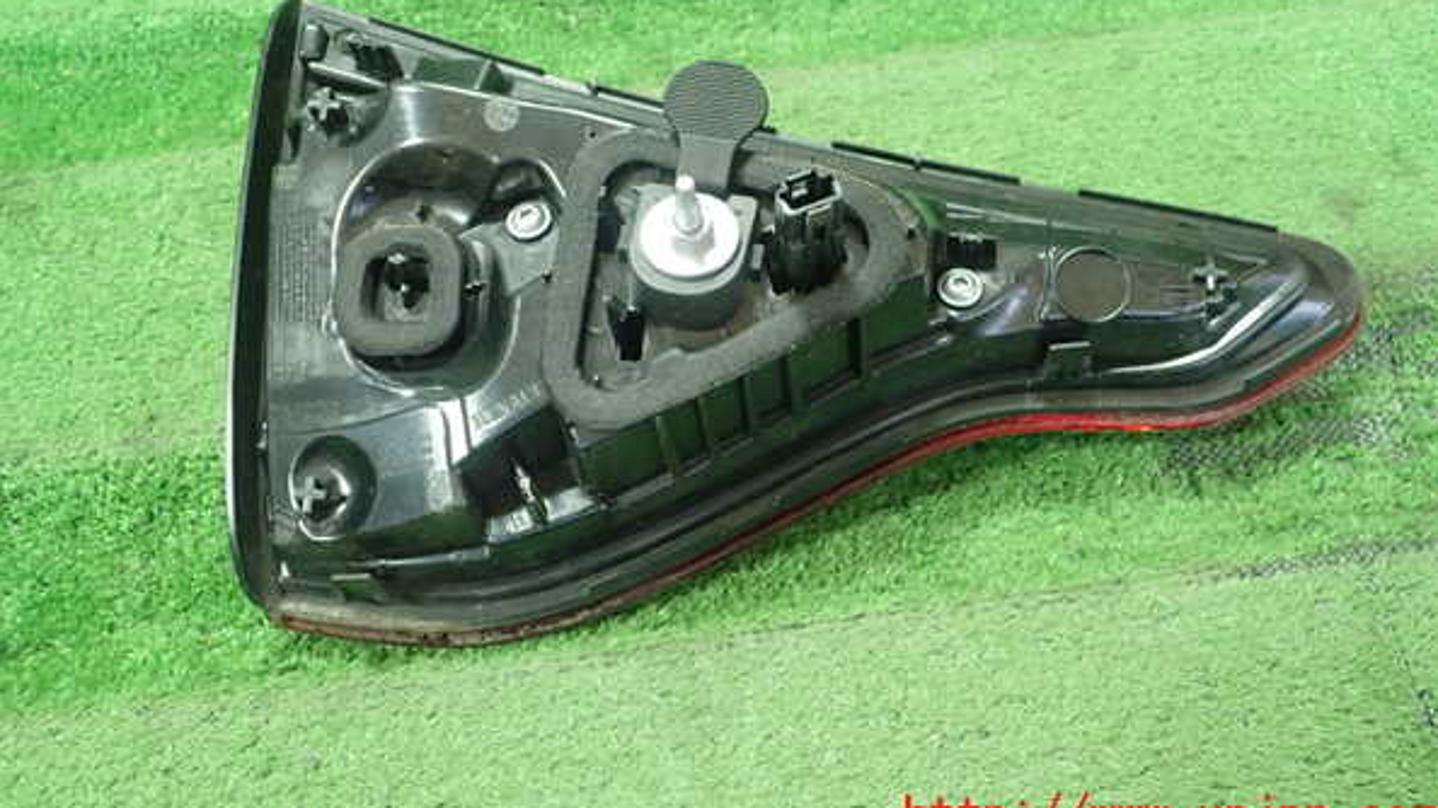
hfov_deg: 59.5
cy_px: 305
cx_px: 724
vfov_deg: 35.4
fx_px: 1258
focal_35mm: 33
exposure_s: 1/125
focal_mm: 5.5
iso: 640
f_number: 2.3
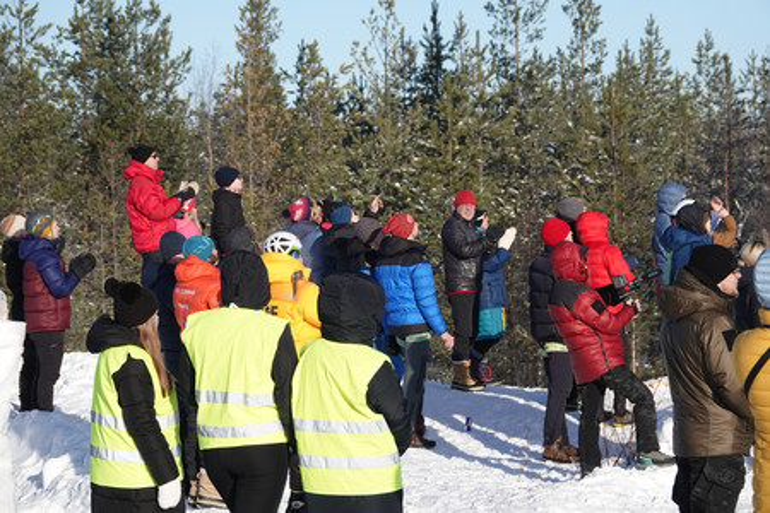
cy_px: 256
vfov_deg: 9.5
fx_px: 3080
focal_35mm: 144
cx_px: 385
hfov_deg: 14.3
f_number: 4
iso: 100
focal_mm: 52.82
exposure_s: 1/800
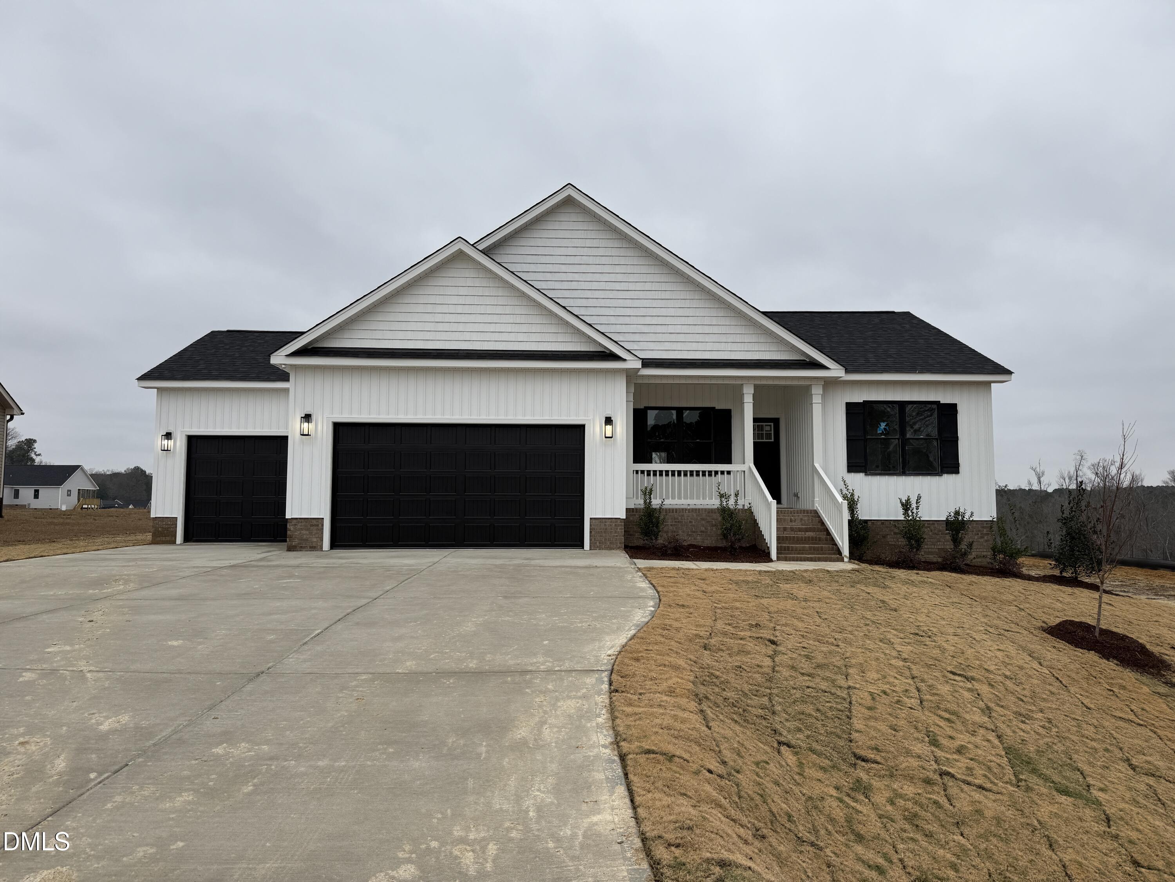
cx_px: 588
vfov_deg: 56.8
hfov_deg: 71.6
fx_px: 815
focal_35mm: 24
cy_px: 441
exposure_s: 1/689
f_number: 1.78
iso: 80
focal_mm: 6.76
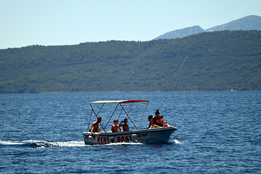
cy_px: 87
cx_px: 130
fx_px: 2175
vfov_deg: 4.6
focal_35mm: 300
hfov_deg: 6.9
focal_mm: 300
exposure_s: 1/800
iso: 100
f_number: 5.6
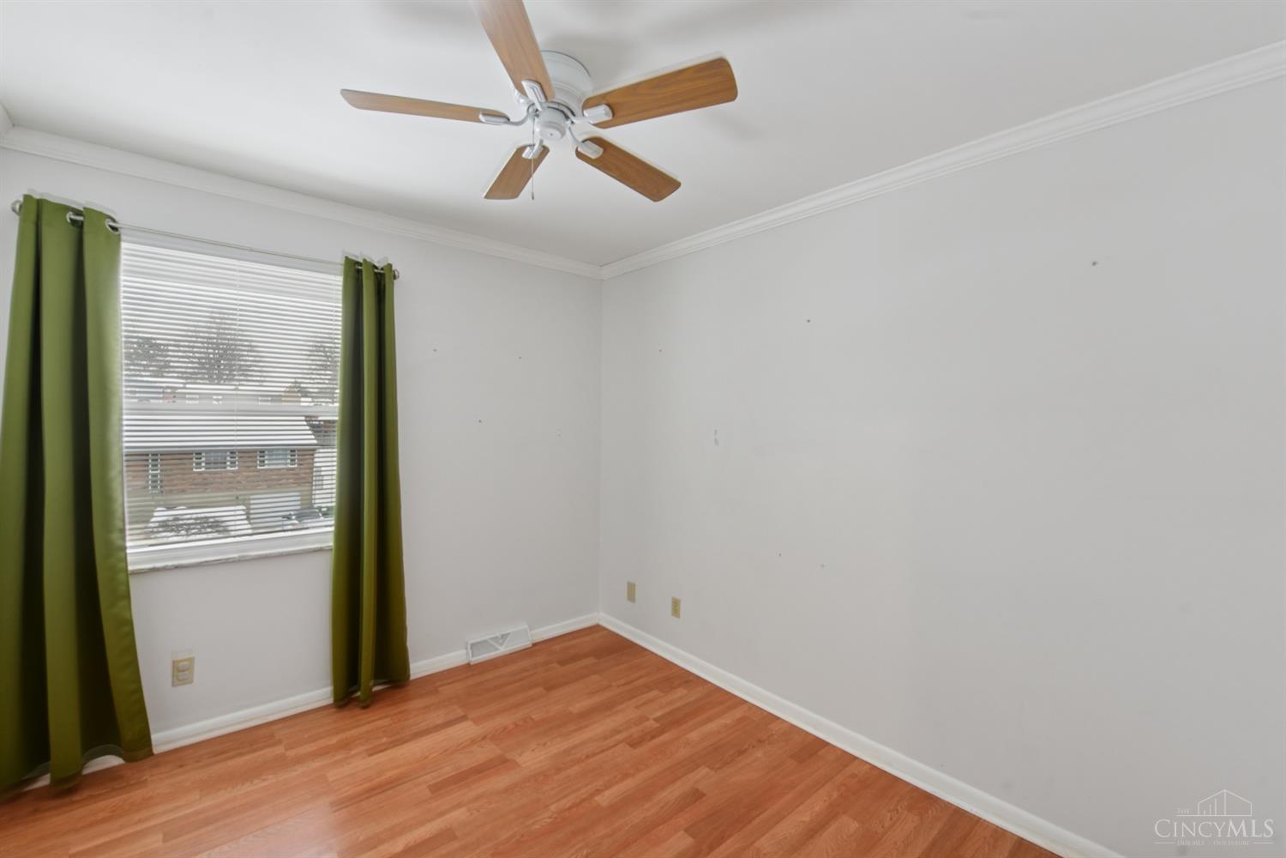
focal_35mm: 14
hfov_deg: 104.3
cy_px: 429
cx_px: 643
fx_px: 500
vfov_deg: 81.2
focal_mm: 14
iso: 400
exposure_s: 1/15
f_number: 8
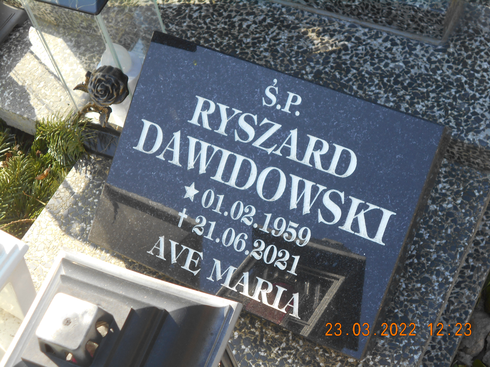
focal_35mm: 58
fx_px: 821
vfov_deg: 25.2
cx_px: 245
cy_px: 184
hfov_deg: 33.2
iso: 80
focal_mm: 10
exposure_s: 1/125
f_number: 4.9
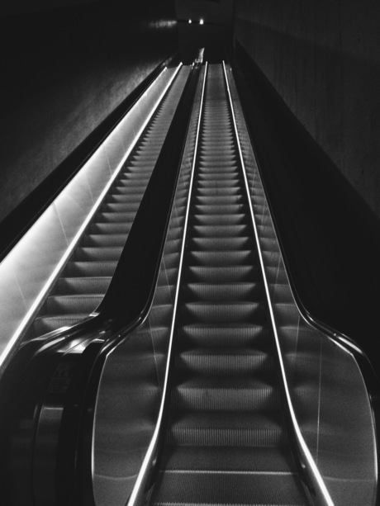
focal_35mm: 29
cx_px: 190
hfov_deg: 48.2
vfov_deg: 61.6
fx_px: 424
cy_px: 253
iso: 320
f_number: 2.2
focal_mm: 4.15
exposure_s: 1/17
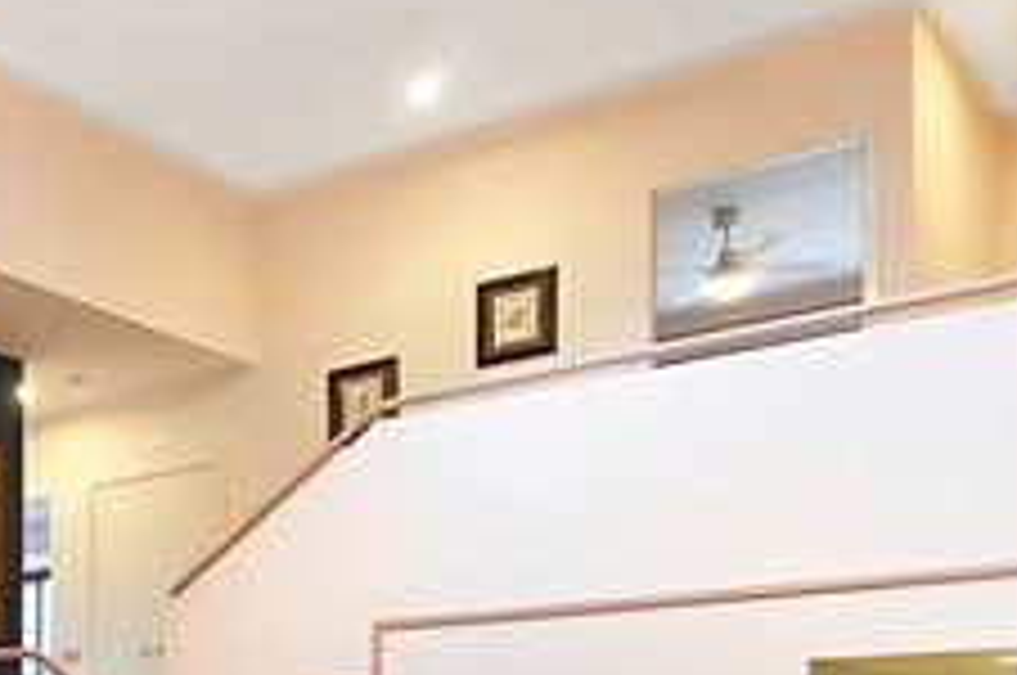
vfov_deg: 25.1
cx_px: -207
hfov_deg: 32.2
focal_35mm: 51
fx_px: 1439
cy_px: 677
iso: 200
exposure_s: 1/4
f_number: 8
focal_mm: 12
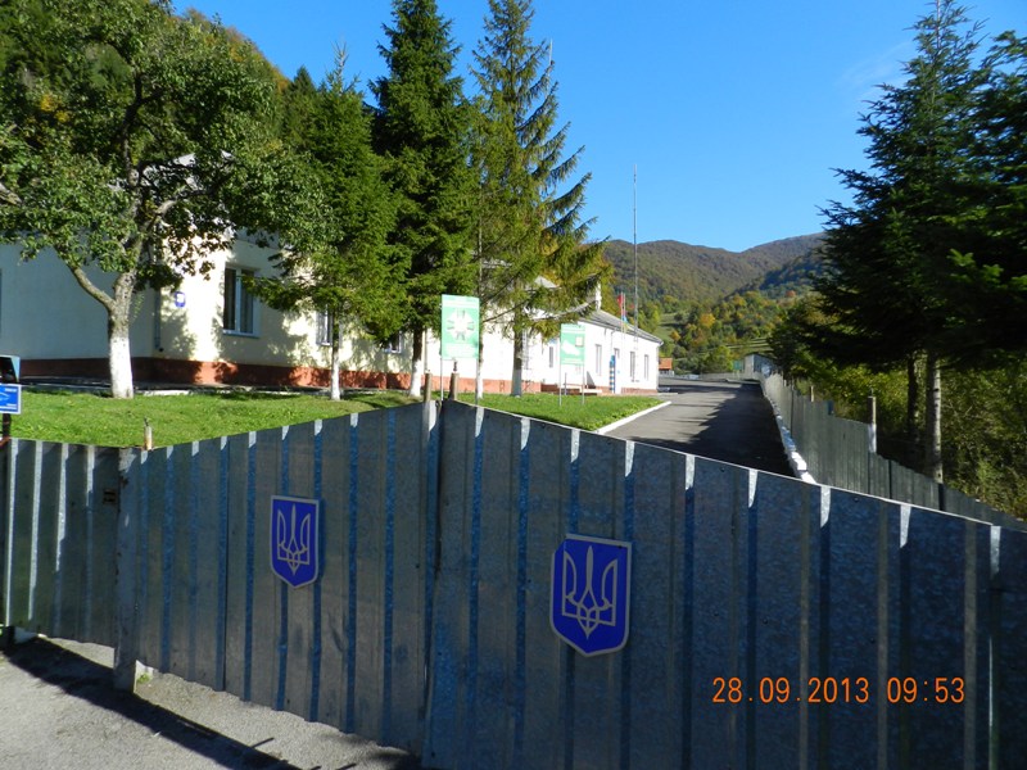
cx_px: 514
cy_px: 385
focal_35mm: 23
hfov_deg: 73.9
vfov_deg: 58.9
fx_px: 682
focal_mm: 4
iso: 160
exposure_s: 1/800
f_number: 4
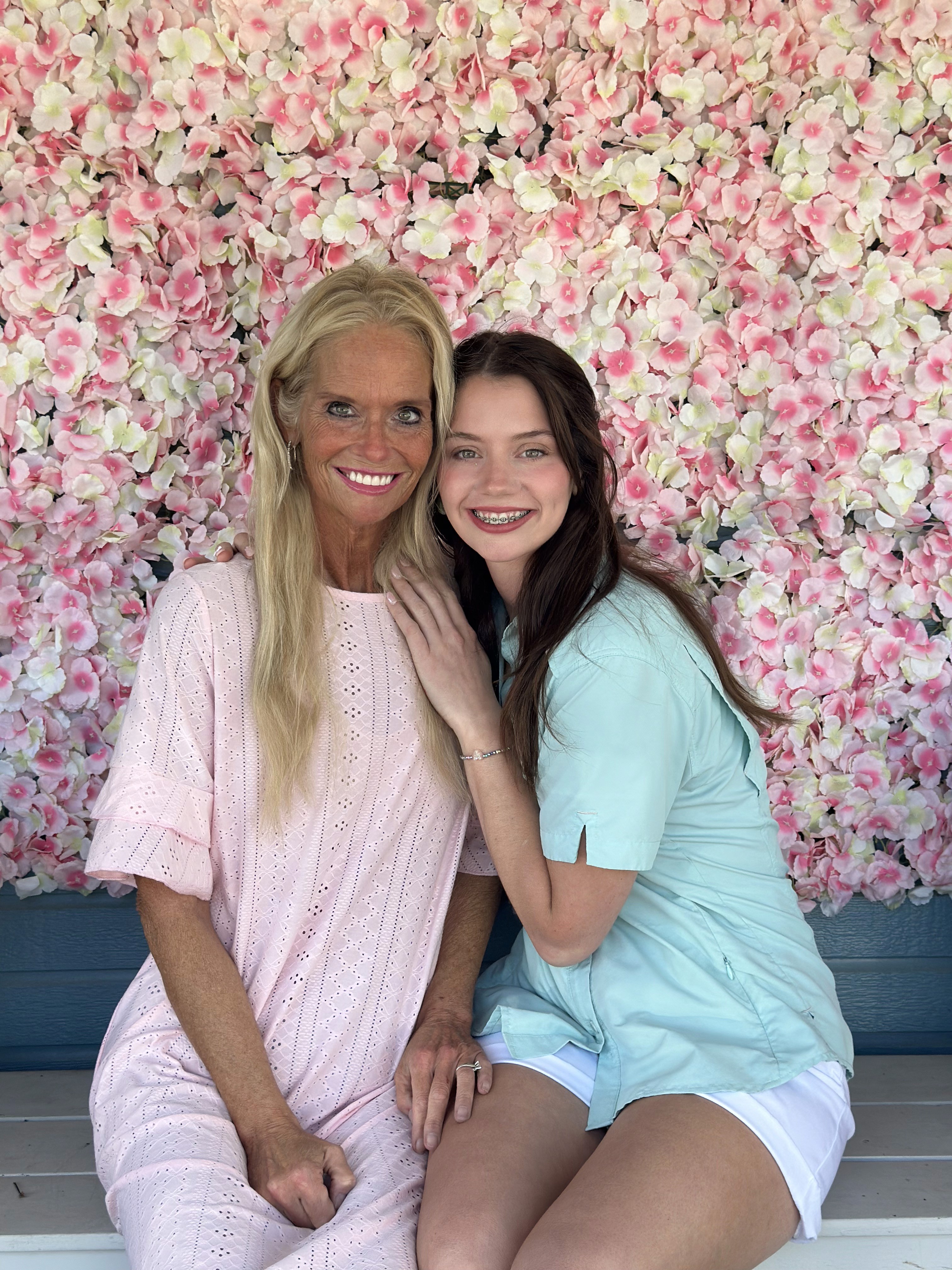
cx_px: 476
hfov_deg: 30.3
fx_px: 1760
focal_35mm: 48
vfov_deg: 39.7
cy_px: 635
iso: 80
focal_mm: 6.86
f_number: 1.78
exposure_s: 1/762
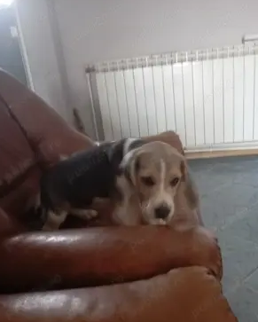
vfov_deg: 58.7
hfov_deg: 48.6
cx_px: 126
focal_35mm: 30
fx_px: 286
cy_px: 174
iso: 1433
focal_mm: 4.27
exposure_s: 1/20
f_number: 1.8
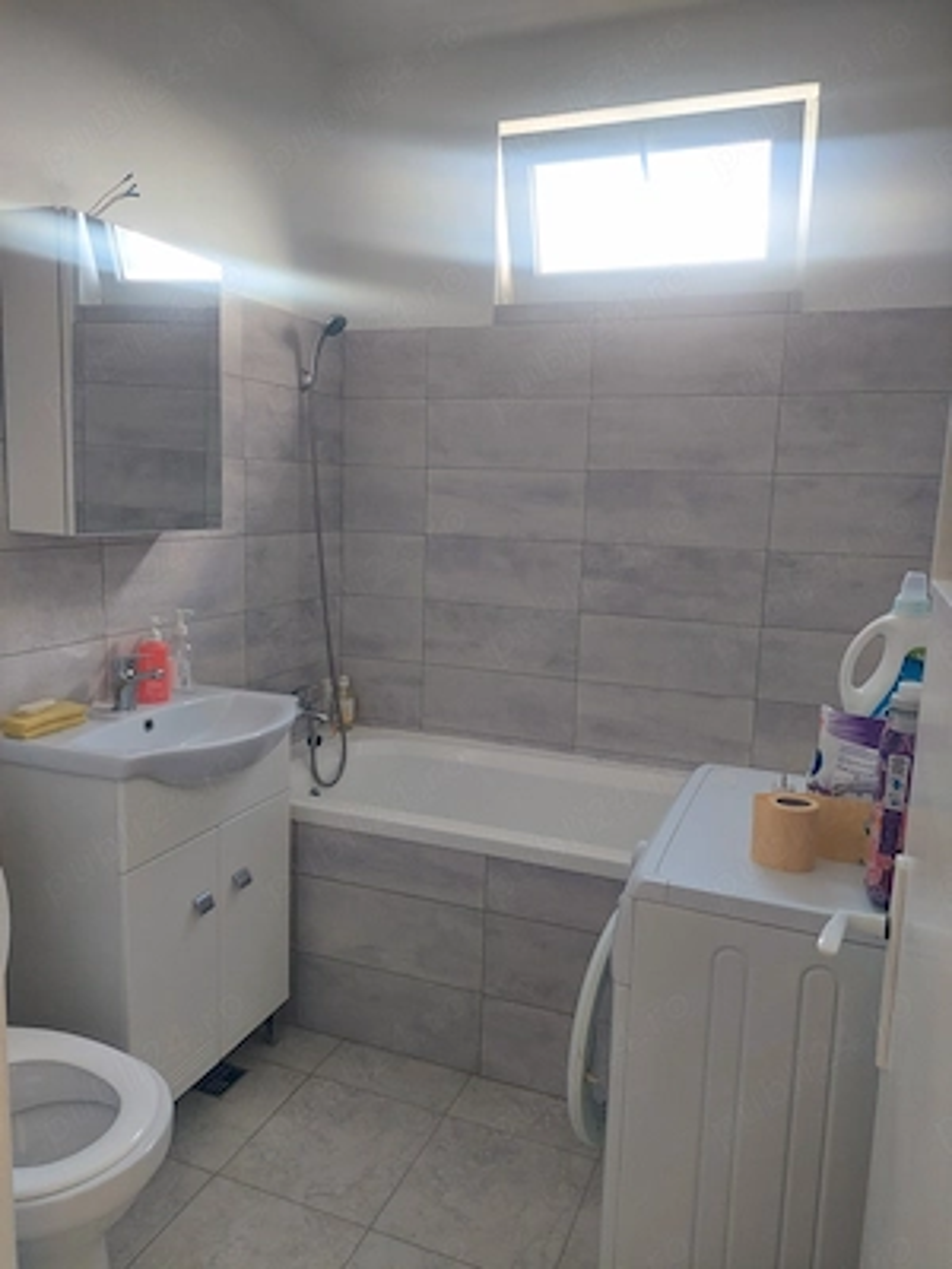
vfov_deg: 71.6
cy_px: 634
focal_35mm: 24
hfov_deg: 56.8
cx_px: 476
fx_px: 880
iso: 160
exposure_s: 1/50
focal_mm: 5.23
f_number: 1.8
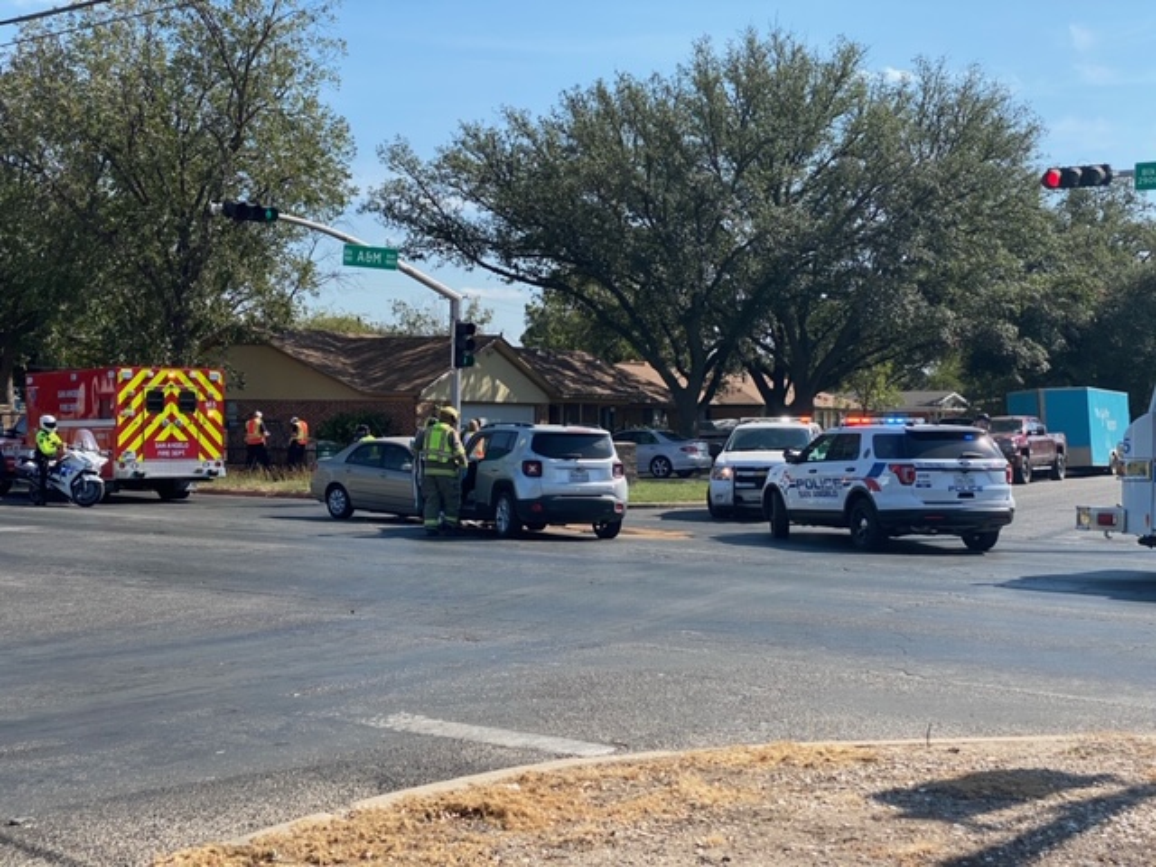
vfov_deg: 28.0
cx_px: 578
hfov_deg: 36.8
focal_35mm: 52
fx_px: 1737
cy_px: 434
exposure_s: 1/1453
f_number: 2
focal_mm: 6
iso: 20
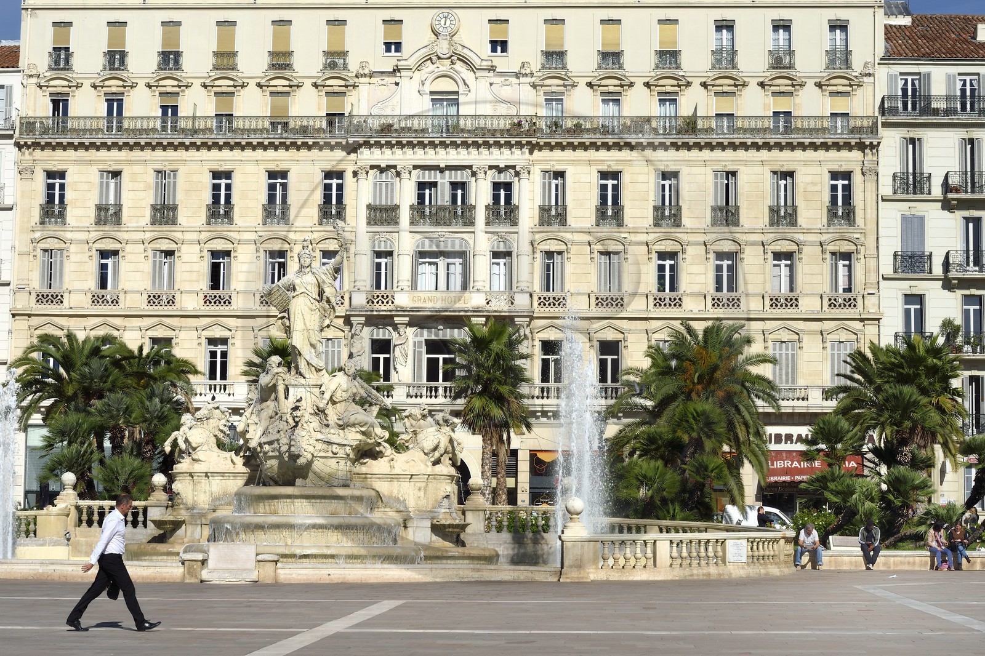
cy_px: 328
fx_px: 1915
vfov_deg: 19.4
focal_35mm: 70
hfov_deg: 28.8
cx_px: 492
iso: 200
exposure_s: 1/250
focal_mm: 70
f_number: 14
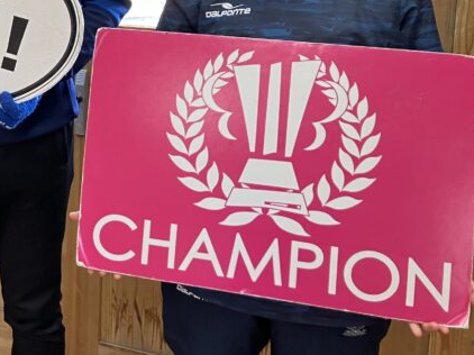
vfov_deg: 21.1
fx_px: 931
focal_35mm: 68
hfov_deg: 25.6
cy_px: 26
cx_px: -93
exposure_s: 1/60
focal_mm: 3.99
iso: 64
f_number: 1.8
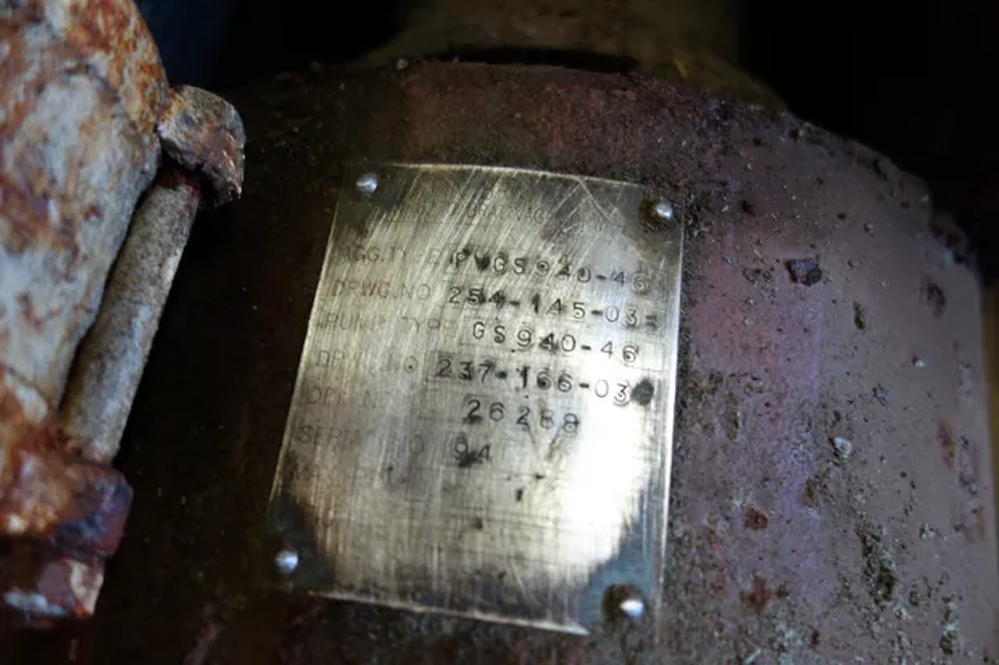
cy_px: 332
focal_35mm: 28
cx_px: 500
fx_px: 777
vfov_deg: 46.4
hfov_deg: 65.5
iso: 320
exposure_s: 1/30
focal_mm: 10.4
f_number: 1.8
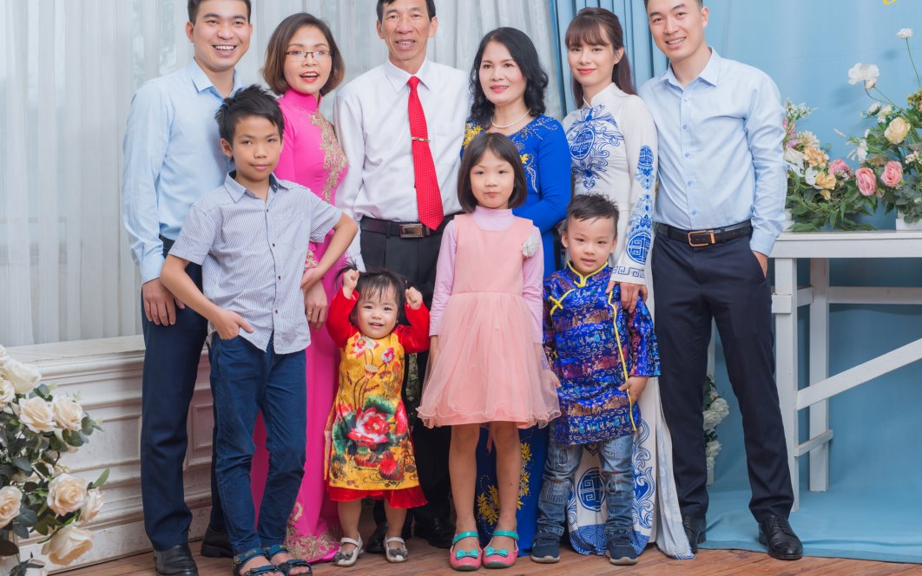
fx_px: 1508
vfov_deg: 21.6
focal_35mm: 60
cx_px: 501
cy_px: 265
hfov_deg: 34.0
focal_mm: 50
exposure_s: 1/180
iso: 80
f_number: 5.6
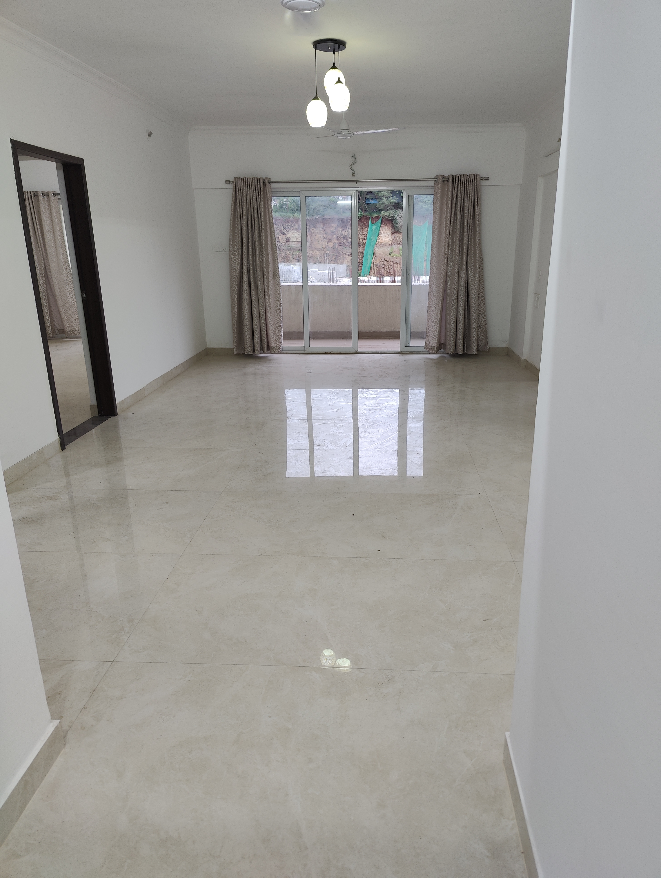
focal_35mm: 23
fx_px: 585
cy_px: 439
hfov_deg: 59.0
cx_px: 330
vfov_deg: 73.9
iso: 320
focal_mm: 6.06
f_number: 2.8
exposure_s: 1/100
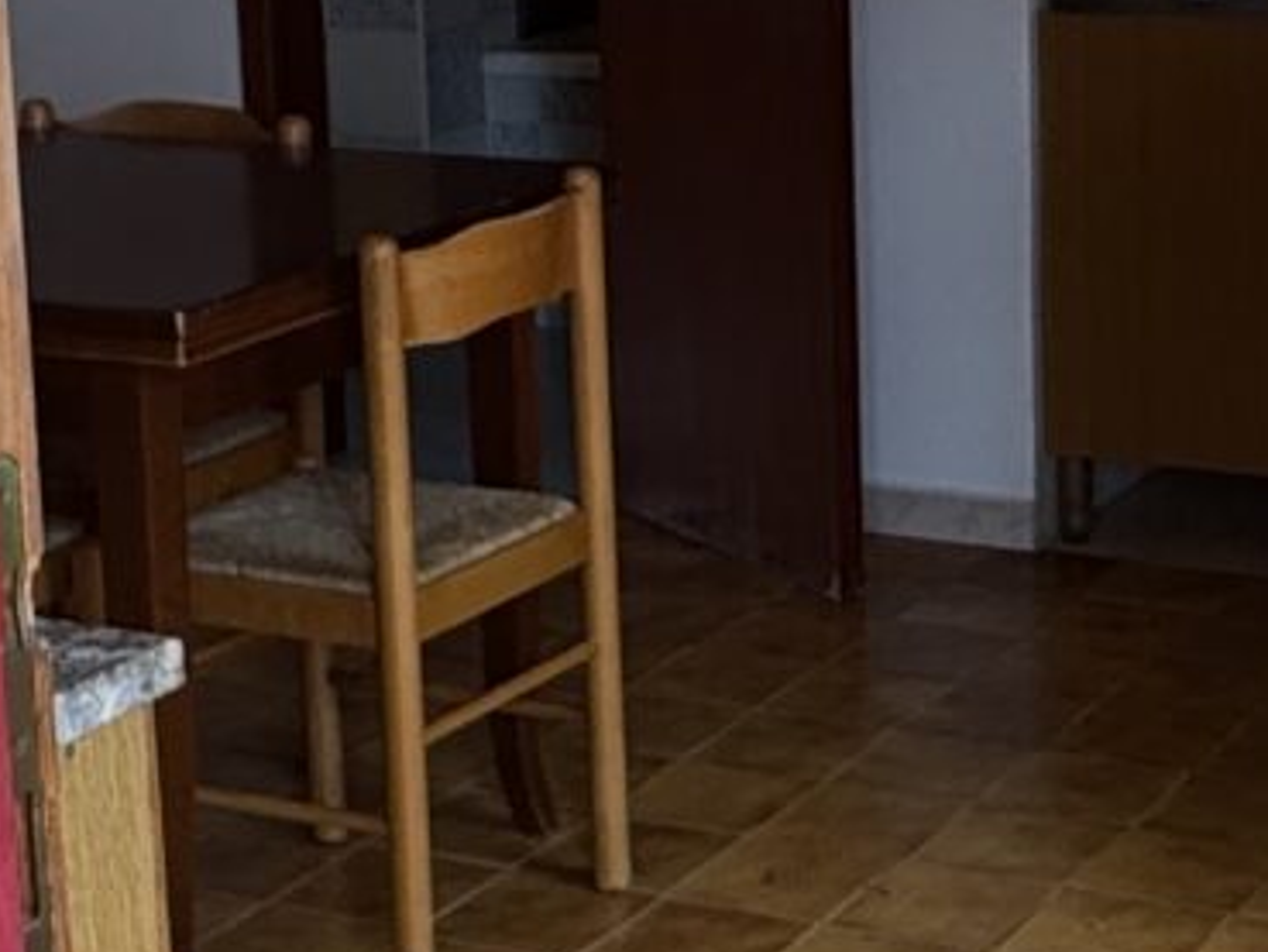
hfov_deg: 20.2
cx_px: 814
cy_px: 230
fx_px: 3554
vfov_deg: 15.2
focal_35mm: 97
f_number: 2.2
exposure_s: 1/99
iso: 50
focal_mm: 2.22
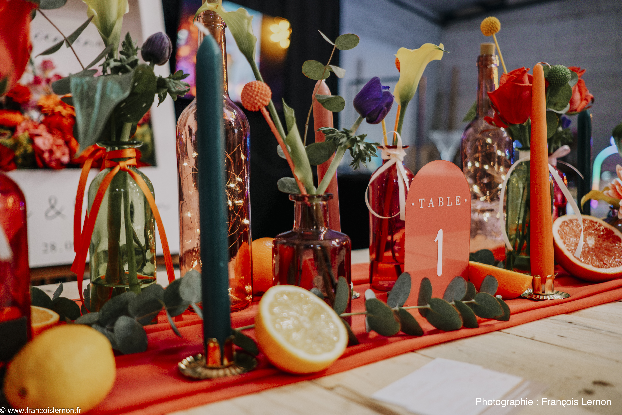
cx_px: 311
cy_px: 208
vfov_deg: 37.9
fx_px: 605
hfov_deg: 54.4
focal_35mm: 35
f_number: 2
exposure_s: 1/80
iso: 1600
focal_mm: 23
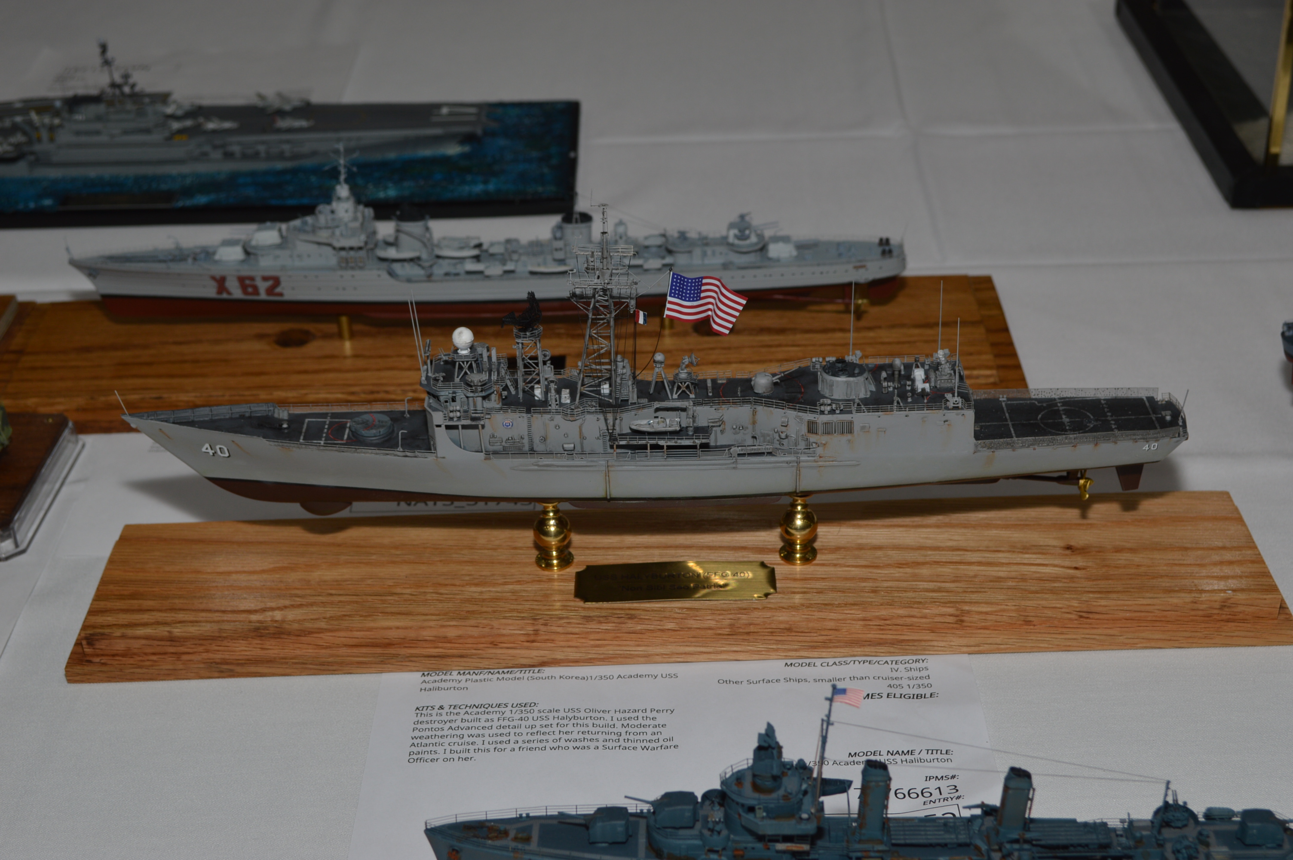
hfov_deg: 36.9
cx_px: 646
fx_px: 1938
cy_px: 430
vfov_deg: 25.0
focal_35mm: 54
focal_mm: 36
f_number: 8
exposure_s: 1/60
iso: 100
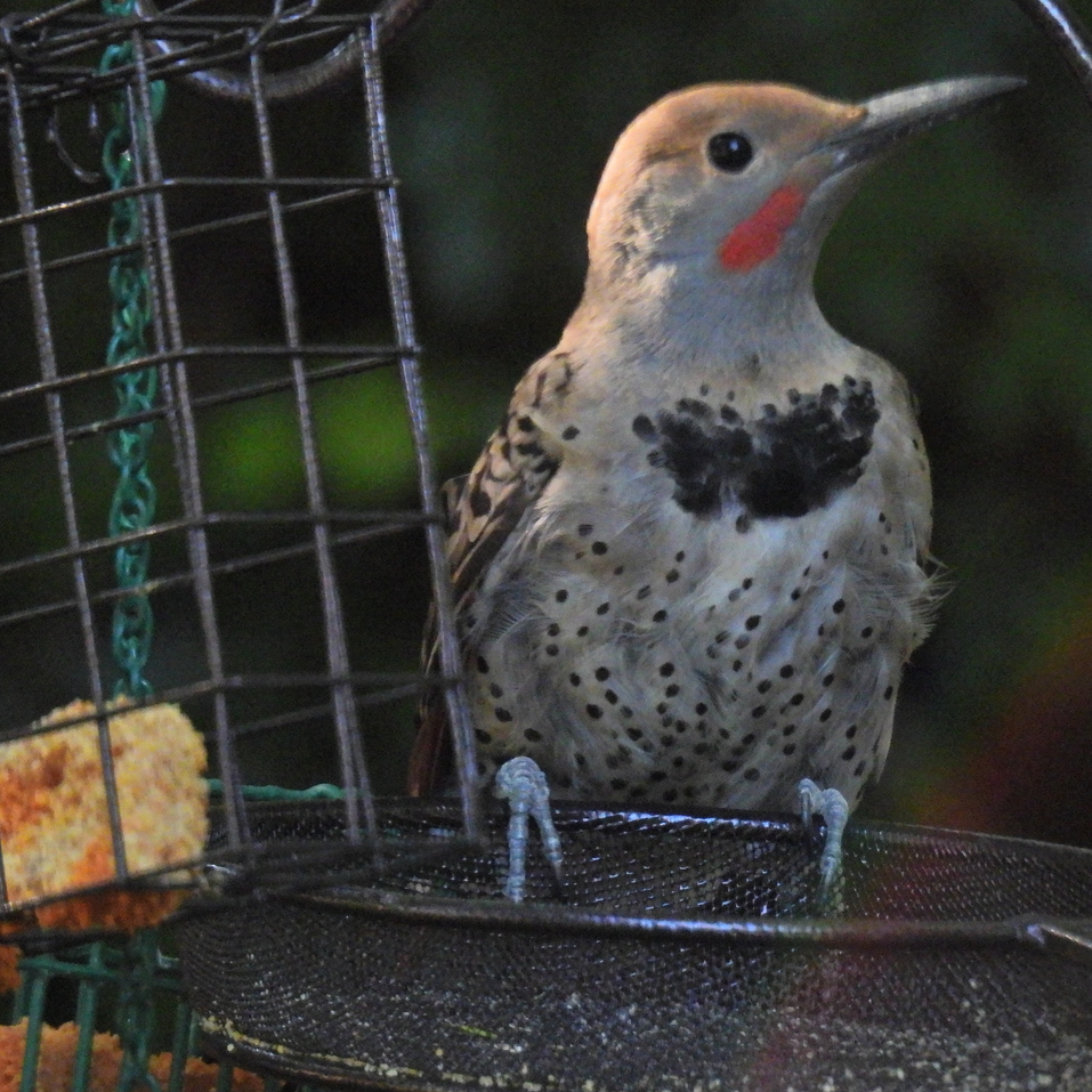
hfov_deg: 1.3
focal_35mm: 1300
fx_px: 46397
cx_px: 681
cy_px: 545
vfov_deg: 1.3
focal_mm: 196
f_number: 5.6
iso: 1250
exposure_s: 1/125
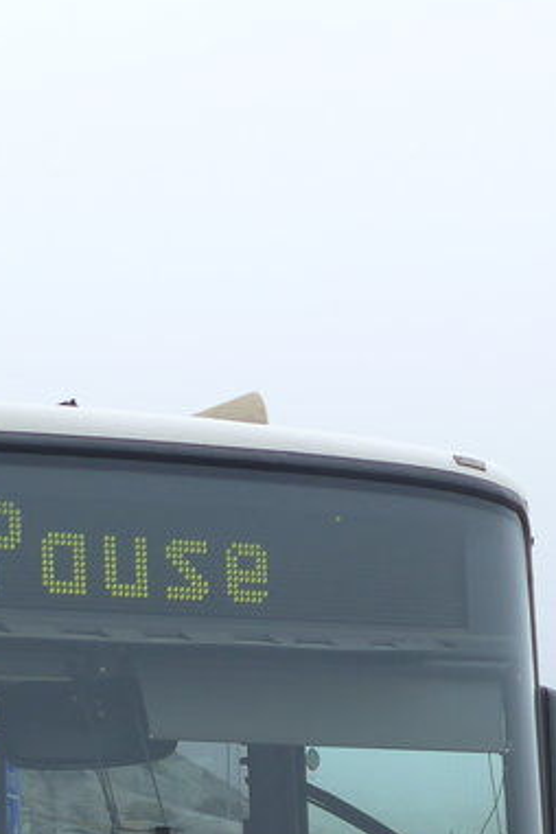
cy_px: 952
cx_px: -256
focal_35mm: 118
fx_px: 2733
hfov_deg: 11.2
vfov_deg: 16.7
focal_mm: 7.5
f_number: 2.8
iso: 80
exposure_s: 1/1000
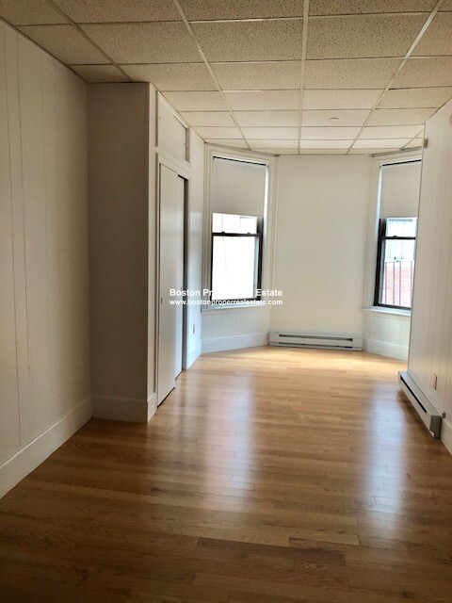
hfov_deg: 49.7
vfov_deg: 63.4
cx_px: 226
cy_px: 302
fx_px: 487
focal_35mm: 28
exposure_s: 1/15
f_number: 1.8
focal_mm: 3.99
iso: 50
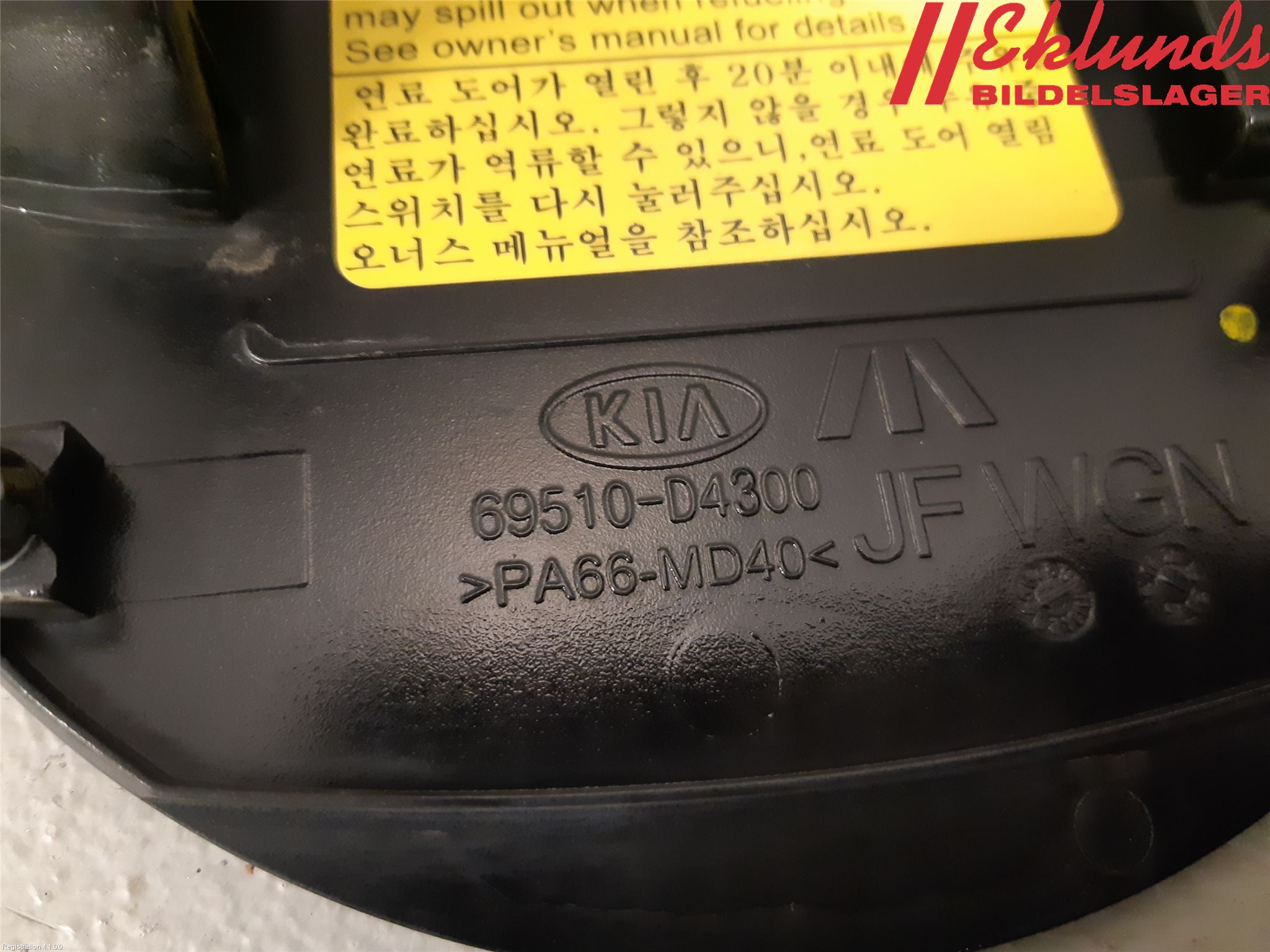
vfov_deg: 53.1
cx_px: 635
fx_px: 954
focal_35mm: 26
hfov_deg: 67.3
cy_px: 476
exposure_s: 1/25
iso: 320
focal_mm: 3.93
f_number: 1.7
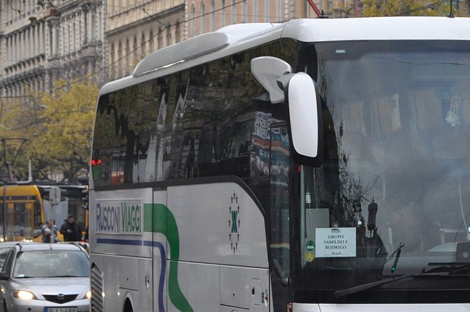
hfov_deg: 9.6
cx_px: 401
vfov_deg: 6.4
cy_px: 201
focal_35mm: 214
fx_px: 2791
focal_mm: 70
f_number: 5.3
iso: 1250
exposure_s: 1/500
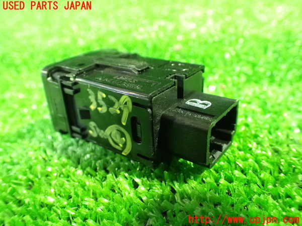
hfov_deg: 60.0
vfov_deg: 46.8
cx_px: 151
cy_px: 113
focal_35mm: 30
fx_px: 262
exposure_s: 1/25
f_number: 2.3
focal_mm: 5.4
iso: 1600
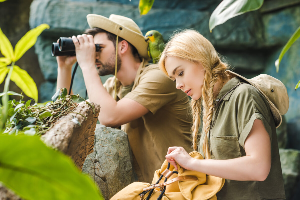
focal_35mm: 85
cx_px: 150
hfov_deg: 23.9
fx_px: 709
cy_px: 100
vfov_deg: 16.1
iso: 200
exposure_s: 1/160
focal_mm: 85
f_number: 3.5
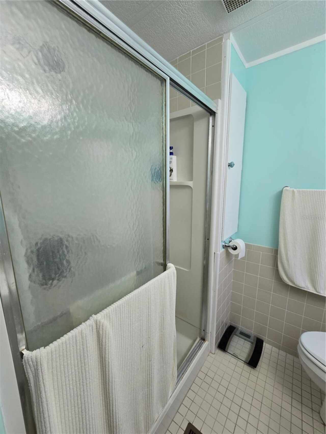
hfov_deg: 89.9
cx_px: 163
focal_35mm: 13
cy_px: 217
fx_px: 163
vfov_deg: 106.2
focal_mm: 2.2
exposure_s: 1/60
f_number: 2.2
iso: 64
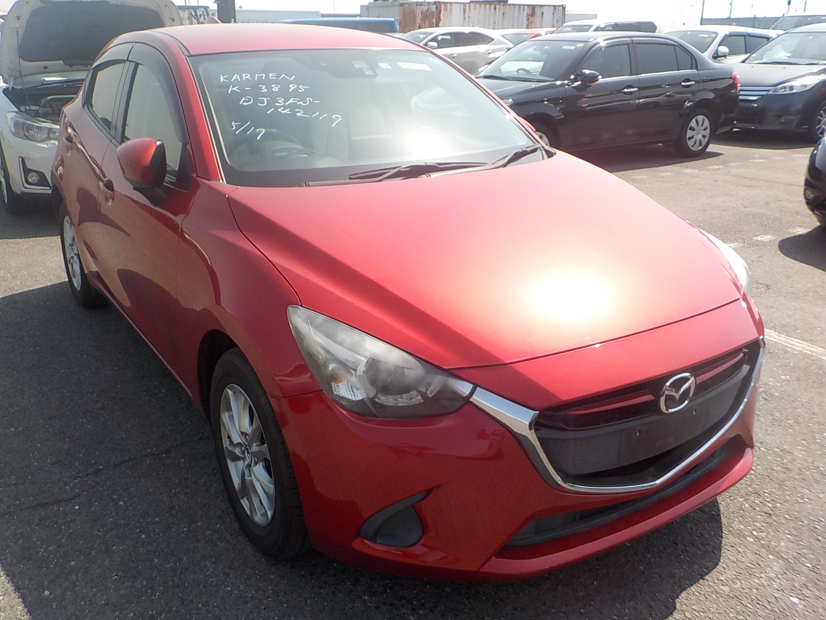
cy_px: 310
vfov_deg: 46.8
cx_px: 413
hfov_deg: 60.0
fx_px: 716
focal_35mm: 30
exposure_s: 1/800
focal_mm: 4.1
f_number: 3.3
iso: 125
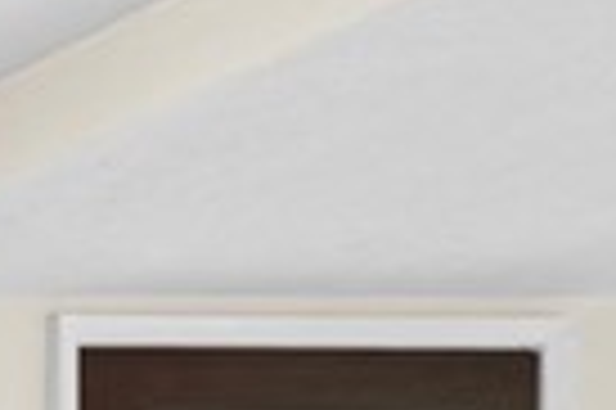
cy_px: 804
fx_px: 1538
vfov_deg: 13.2
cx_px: -1502
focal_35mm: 90
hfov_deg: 9.7
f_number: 4.5
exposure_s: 3.2
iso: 100
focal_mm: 12
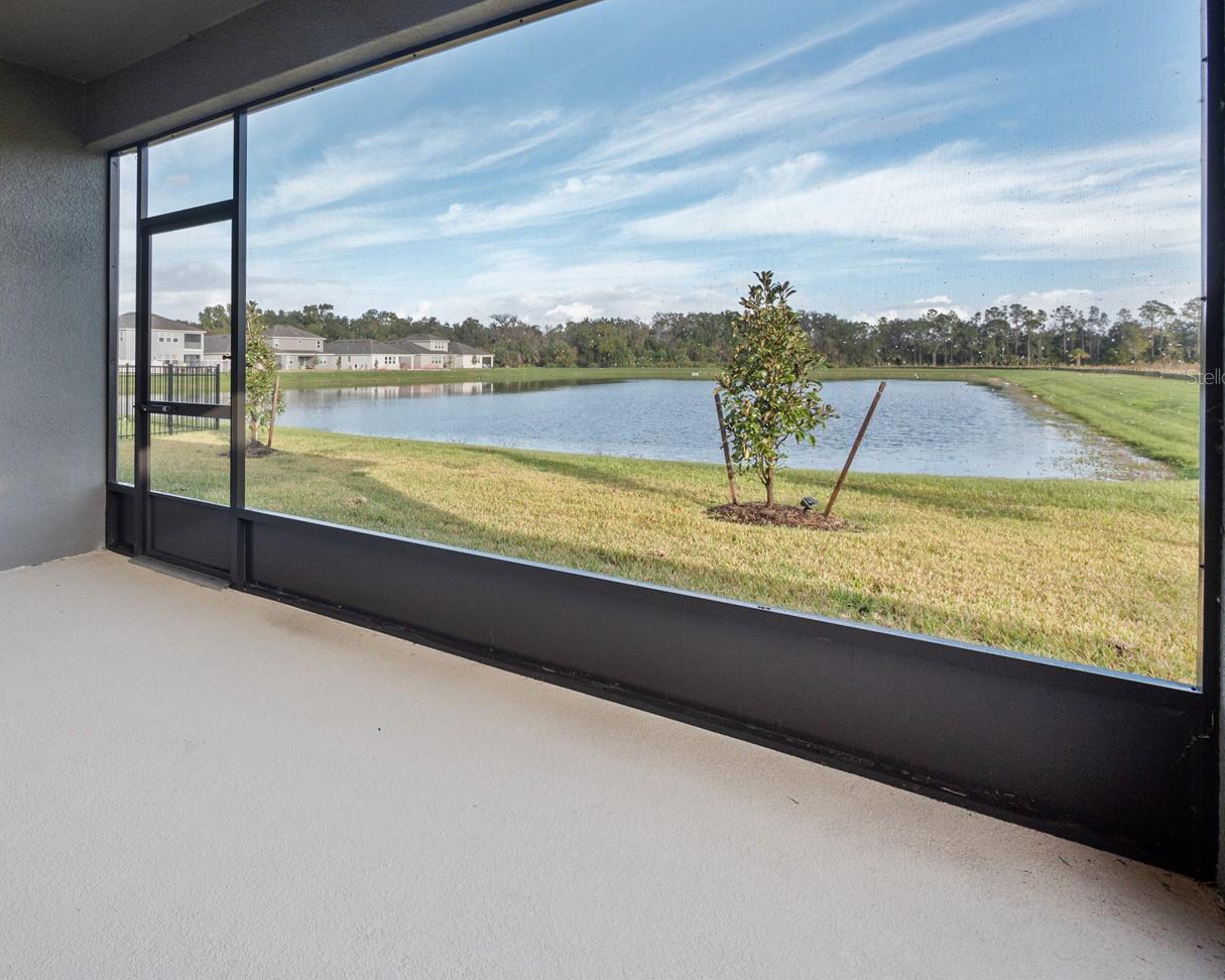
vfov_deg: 72.7
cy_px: 376
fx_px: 653
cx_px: 475
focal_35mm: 18
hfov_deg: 85.0
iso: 200
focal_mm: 7
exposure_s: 1/200
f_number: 6.3
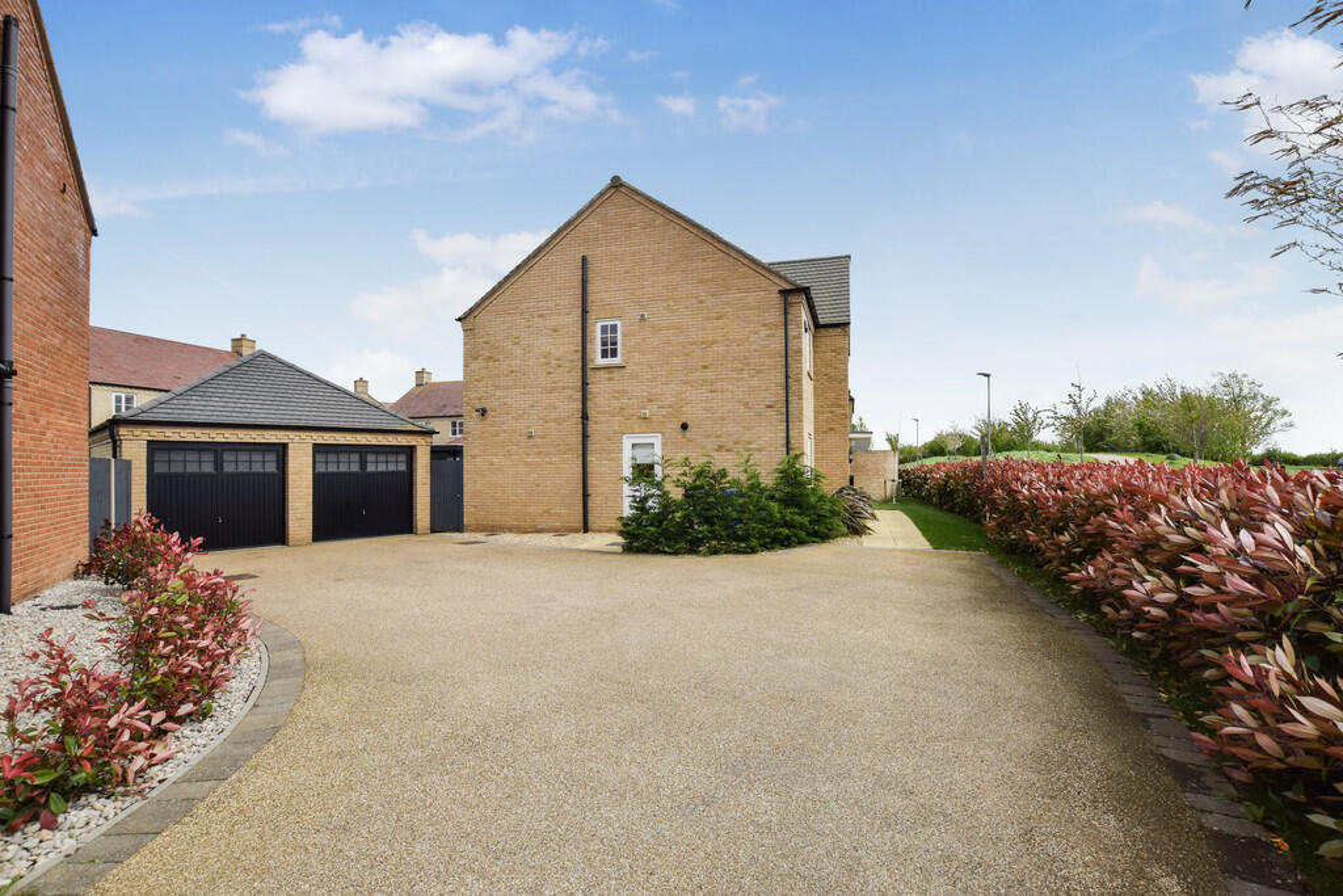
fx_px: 560
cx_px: 672
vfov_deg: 77.3
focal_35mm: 15
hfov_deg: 100.4
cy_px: 448
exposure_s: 1/500
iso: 250
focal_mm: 10
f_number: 8
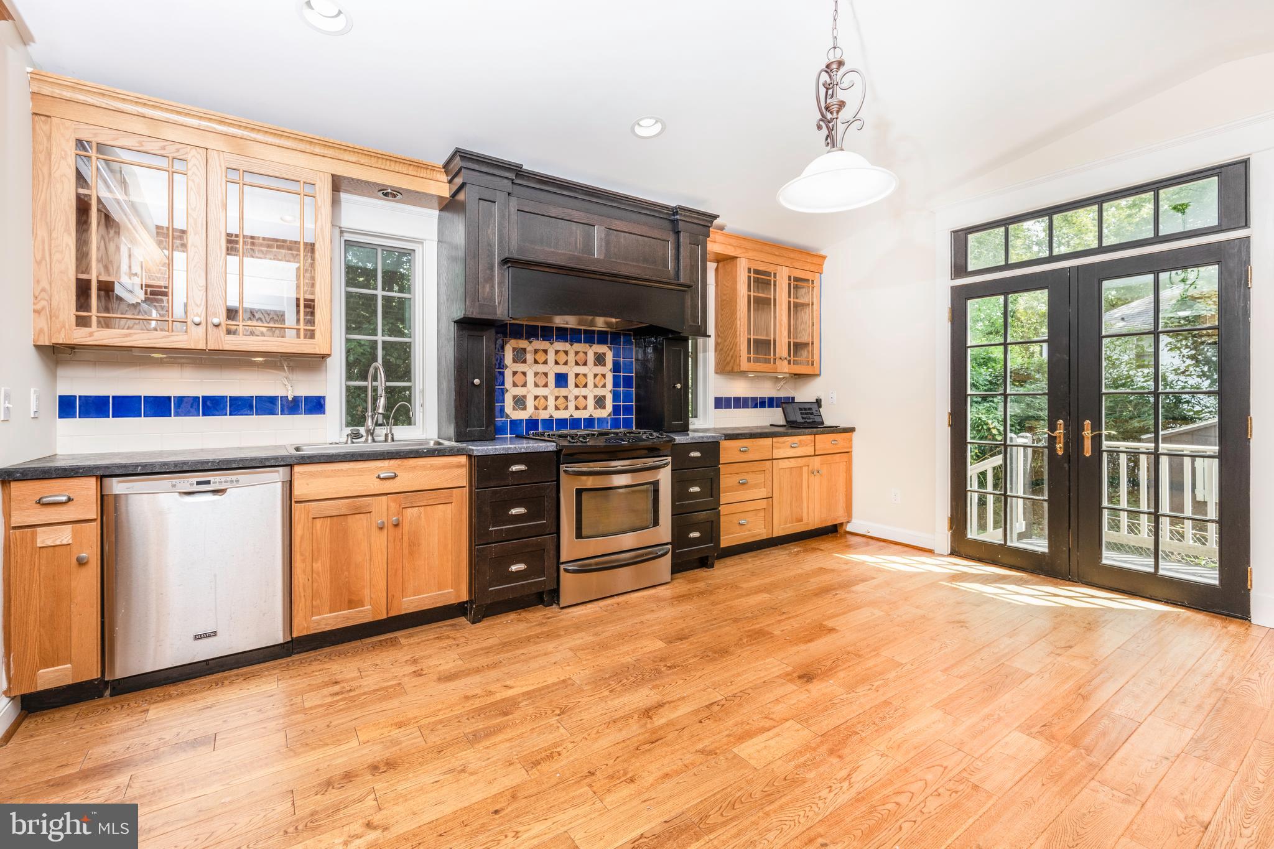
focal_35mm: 16
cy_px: 424
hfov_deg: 98.5
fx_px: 548
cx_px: 637
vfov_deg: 75.5
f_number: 7.1
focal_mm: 15.5
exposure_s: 1/60
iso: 200
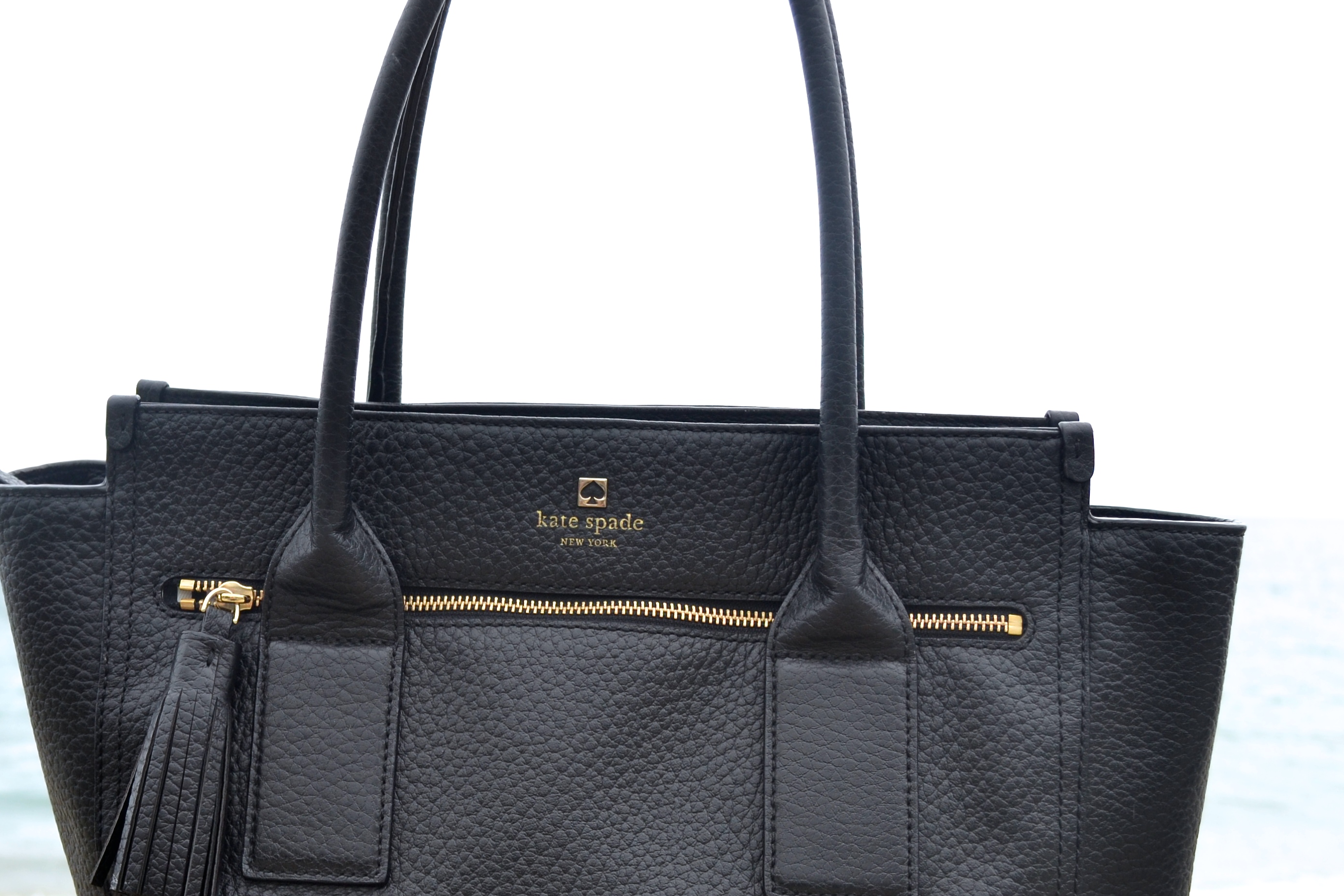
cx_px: 409
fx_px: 2240
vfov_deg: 22.6
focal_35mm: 60
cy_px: 554
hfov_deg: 33.0
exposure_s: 1/400
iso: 200
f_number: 5.6
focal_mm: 24
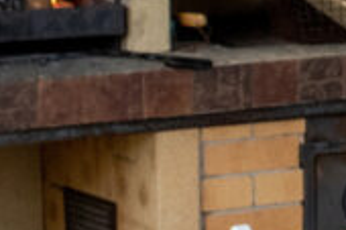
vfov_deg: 6.4
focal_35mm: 211
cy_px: -60
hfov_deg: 9.0
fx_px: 2026
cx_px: 780
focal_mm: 35
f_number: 5.6
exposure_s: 1/160
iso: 800
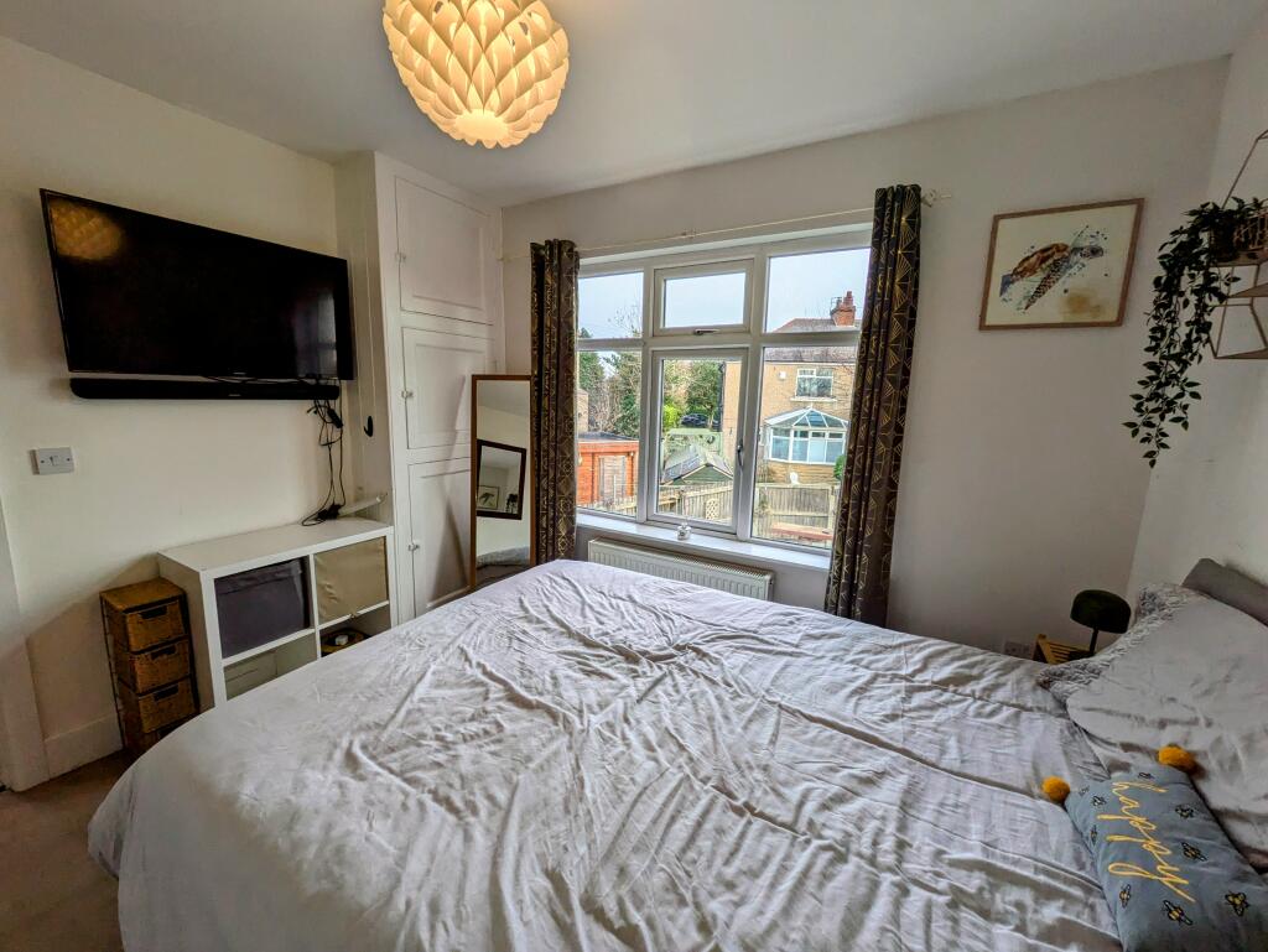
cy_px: 476
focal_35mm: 14
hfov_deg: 102.0
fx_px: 513
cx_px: 634
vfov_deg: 85.7
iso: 46
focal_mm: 1.83
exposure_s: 1/159
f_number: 2.2
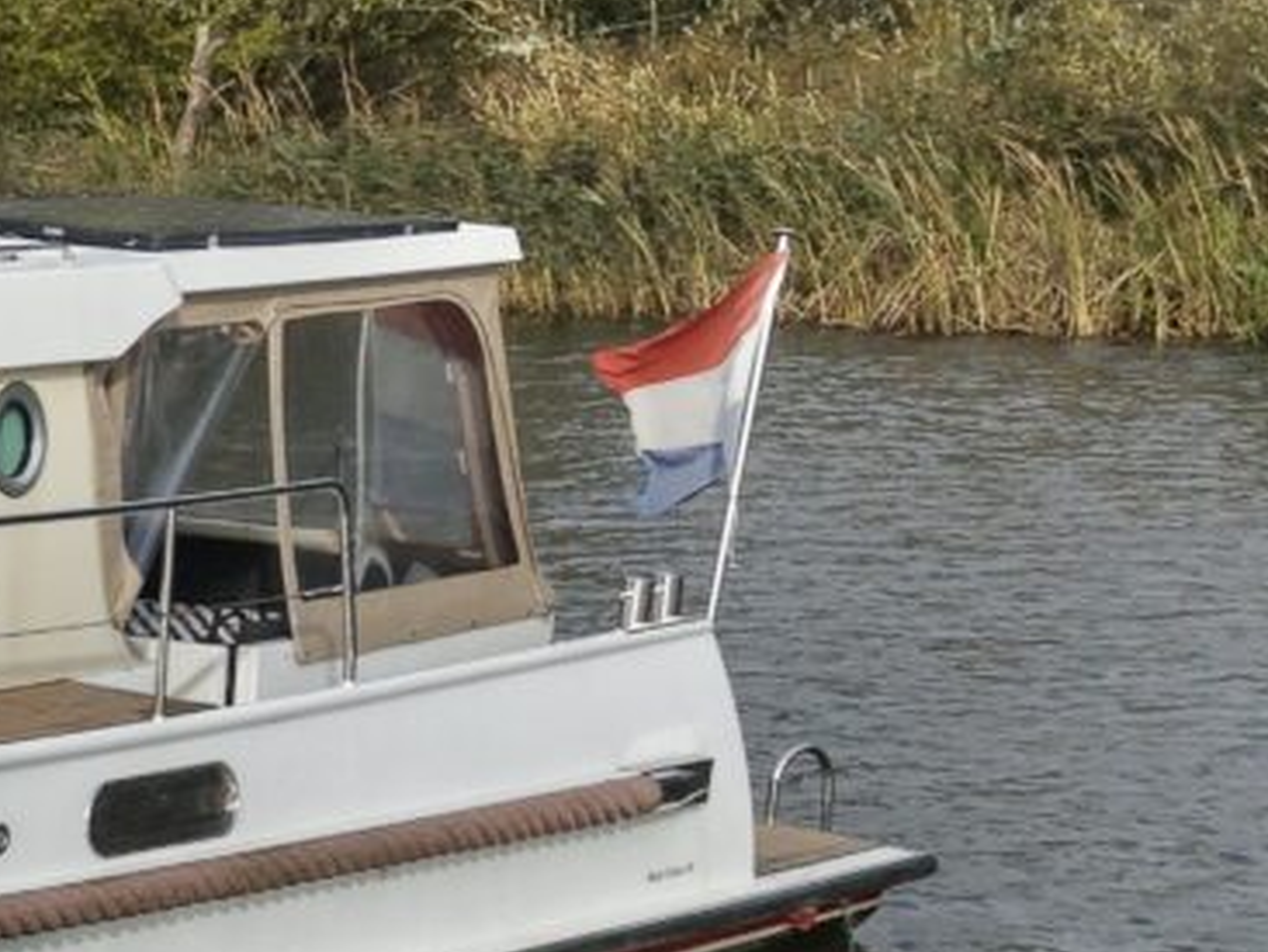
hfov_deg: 12.4
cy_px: 744
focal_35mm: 131
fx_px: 4802
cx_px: -1608
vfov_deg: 11.3
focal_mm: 8.67
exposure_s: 1/500
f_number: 1.8
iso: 140
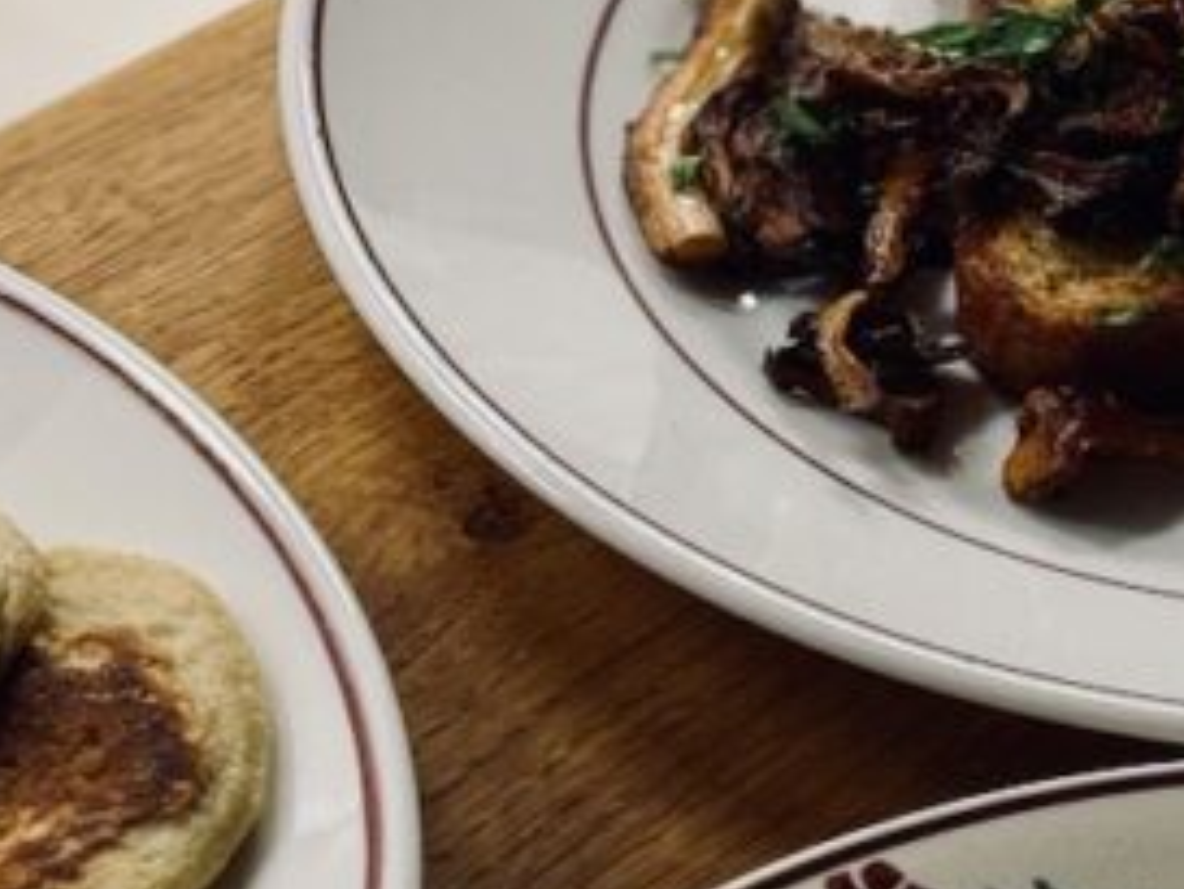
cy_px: 594
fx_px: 6159
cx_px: 468
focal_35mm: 180
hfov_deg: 11.0
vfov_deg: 8.3
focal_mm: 6.76
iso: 64
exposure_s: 1/50
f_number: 1.78
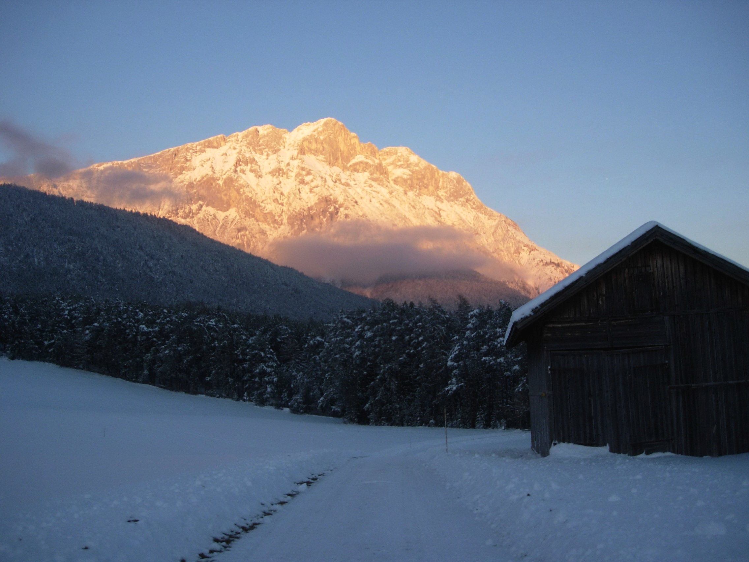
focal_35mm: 38
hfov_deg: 49.0
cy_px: 281
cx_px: 374
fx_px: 822
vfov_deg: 37.7
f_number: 2.8
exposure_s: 1/431
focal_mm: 7.8
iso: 79
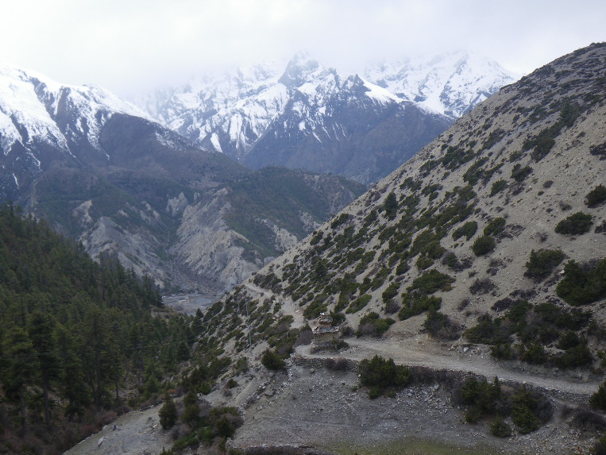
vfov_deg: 37.7
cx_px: 276
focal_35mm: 38
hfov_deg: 48.9
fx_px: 666
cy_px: 208
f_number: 4.6
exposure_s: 1/320
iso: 50
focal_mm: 6.1
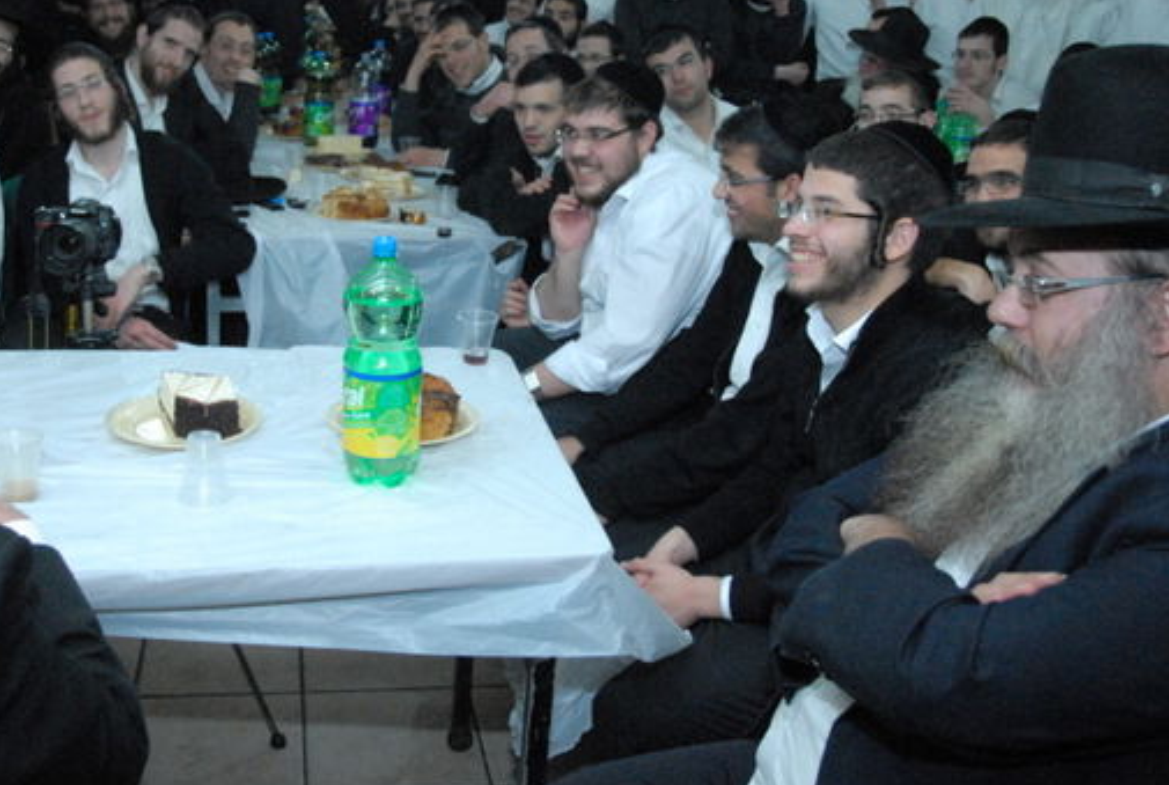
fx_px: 1236
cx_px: 507
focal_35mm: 38
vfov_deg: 35.0
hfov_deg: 50.5
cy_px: 283
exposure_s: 1/50
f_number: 3.5
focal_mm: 16
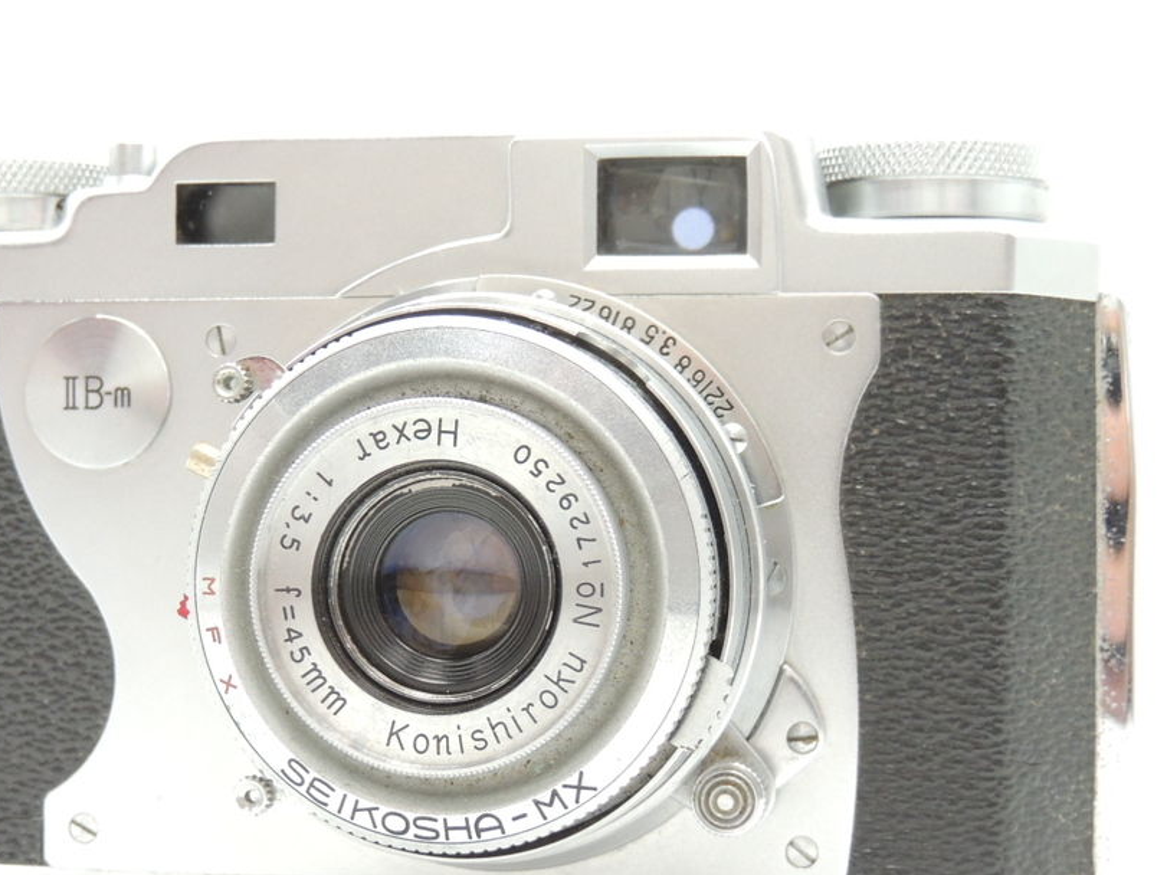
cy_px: 547
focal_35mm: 74
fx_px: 2494
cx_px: 430
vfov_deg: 19.9
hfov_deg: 26.2
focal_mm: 8.9
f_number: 3.6
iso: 400
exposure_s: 1/30
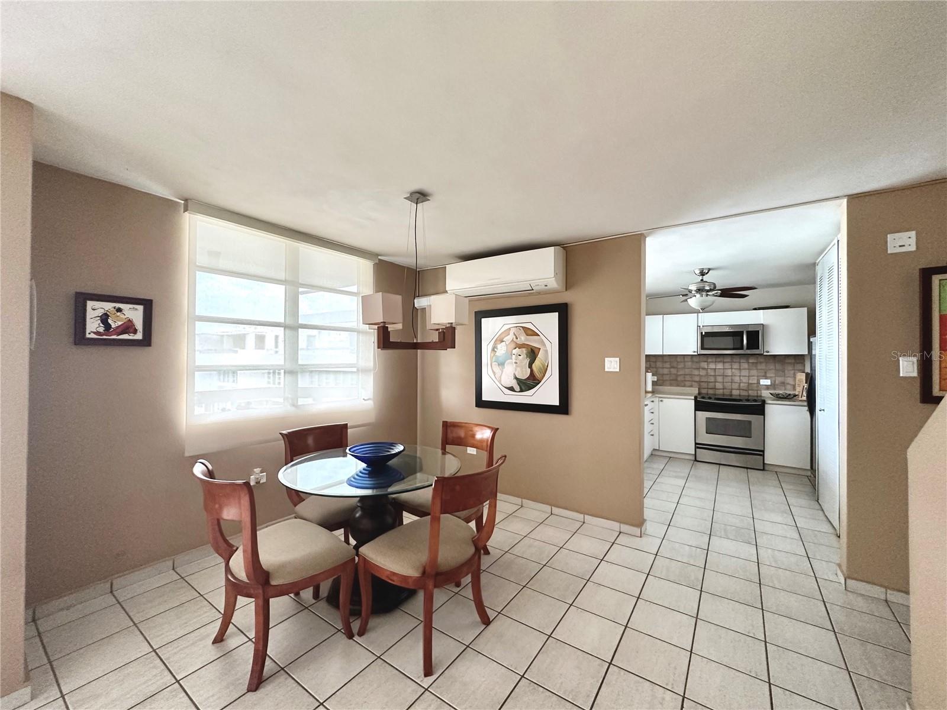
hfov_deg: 102.1
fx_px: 383
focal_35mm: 14
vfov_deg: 85.7
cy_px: 355
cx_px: 474
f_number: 2.2
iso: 400
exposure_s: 1/97
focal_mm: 2.22
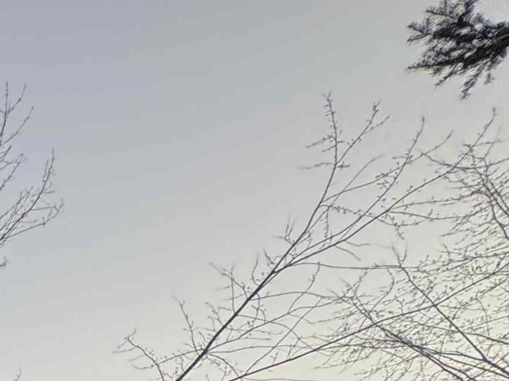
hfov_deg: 23.8
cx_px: -357
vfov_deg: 21.5
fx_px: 735
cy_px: 644
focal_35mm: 50
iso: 200
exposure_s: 1/61
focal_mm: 2.22
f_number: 2.2
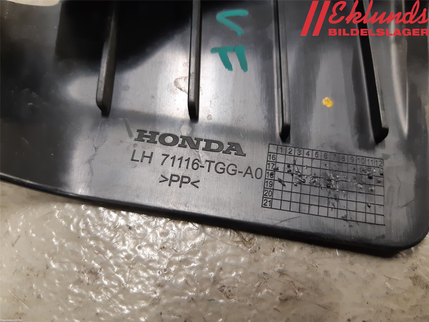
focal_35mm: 26
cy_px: 161
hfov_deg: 67.3
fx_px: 322
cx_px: 214
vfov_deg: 53.1
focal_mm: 3.93
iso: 200
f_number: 1.7
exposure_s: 1/50
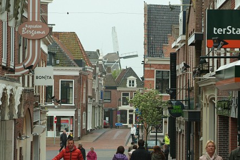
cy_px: 79
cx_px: 118
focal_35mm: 131
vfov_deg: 10.5
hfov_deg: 15.6
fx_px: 874
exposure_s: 1/180
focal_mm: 85
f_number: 6.7
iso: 400
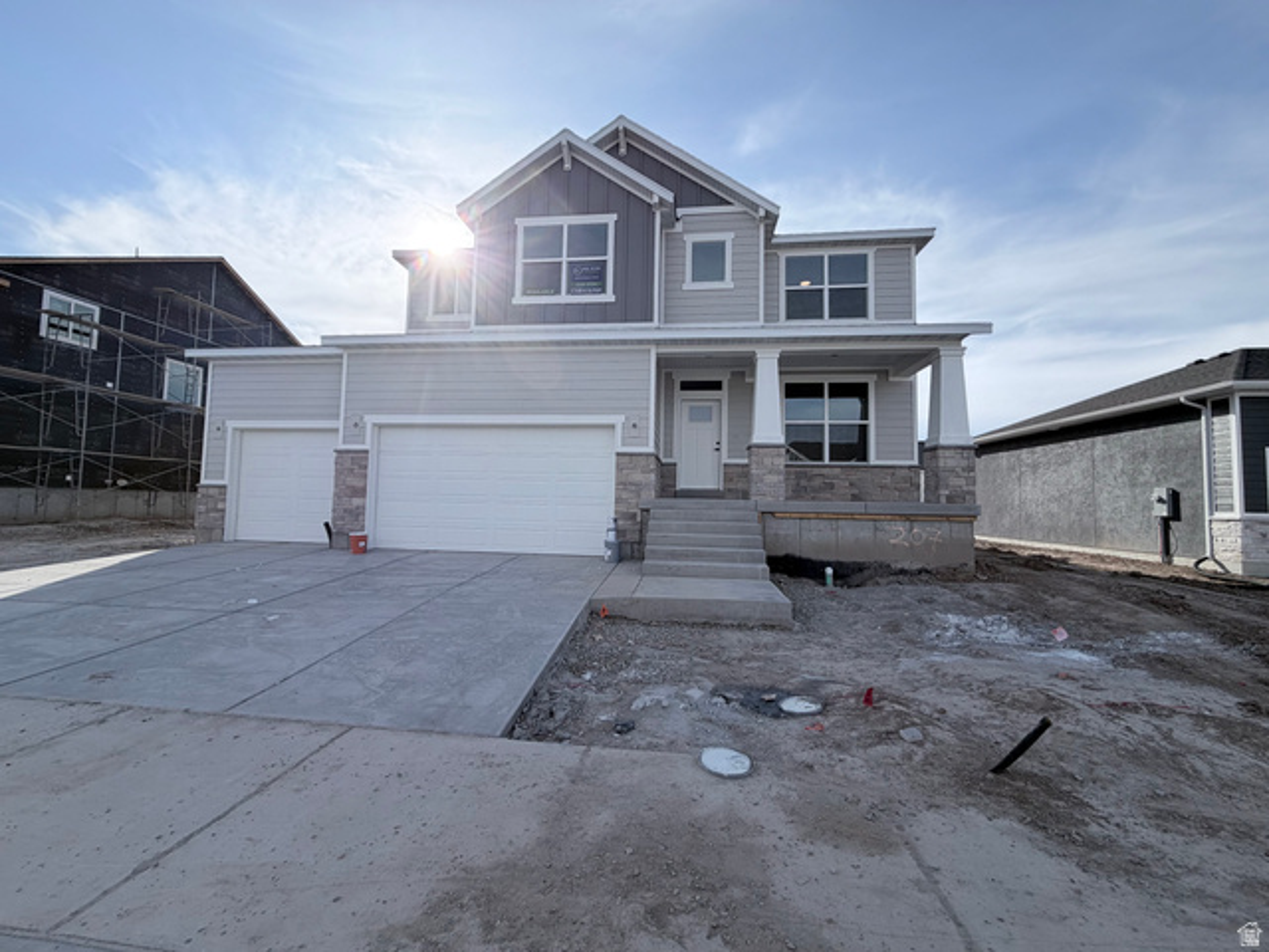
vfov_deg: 85.7
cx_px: 634
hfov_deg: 102.1
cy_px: 476
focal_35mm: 14
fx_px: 513
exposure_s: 1/1145
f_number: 2.2
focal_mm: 2.22
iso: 32
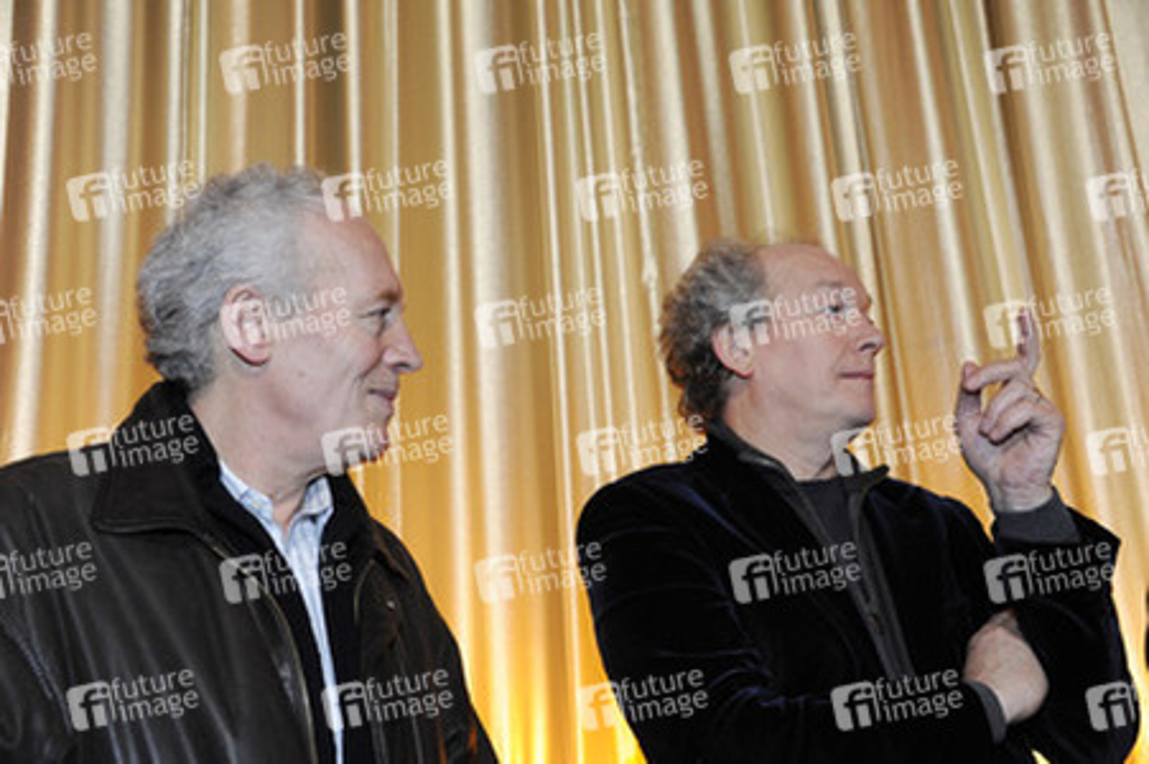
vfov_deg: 31.8
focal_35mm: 42
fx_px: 1339
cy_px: 382
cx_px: 574
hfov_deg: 46.4
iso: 1600
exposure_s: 1/50
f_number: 5.6
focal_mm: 42
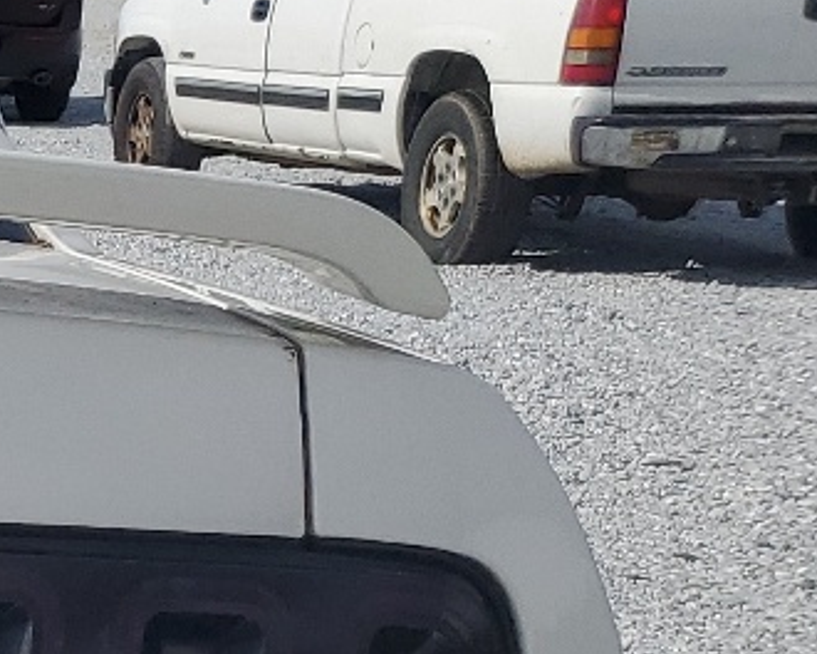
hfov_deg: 12.7
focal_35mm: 123
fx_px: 2974
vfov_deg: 12.1
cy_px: 892
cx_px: -1030
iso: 50
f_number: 1.5
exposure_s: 1/10000
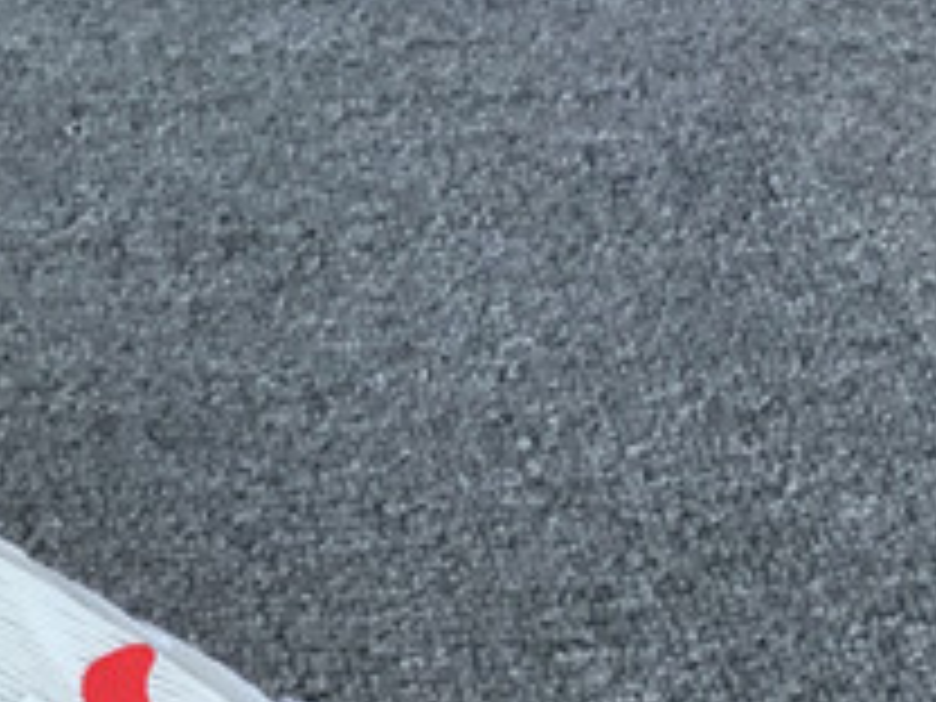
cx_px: -590
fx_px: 3623
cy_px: 1082
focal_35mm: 134
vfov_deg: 10.6
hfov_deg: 13.6
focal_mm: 3.3
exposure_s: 1/252
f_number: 2.4
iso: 25
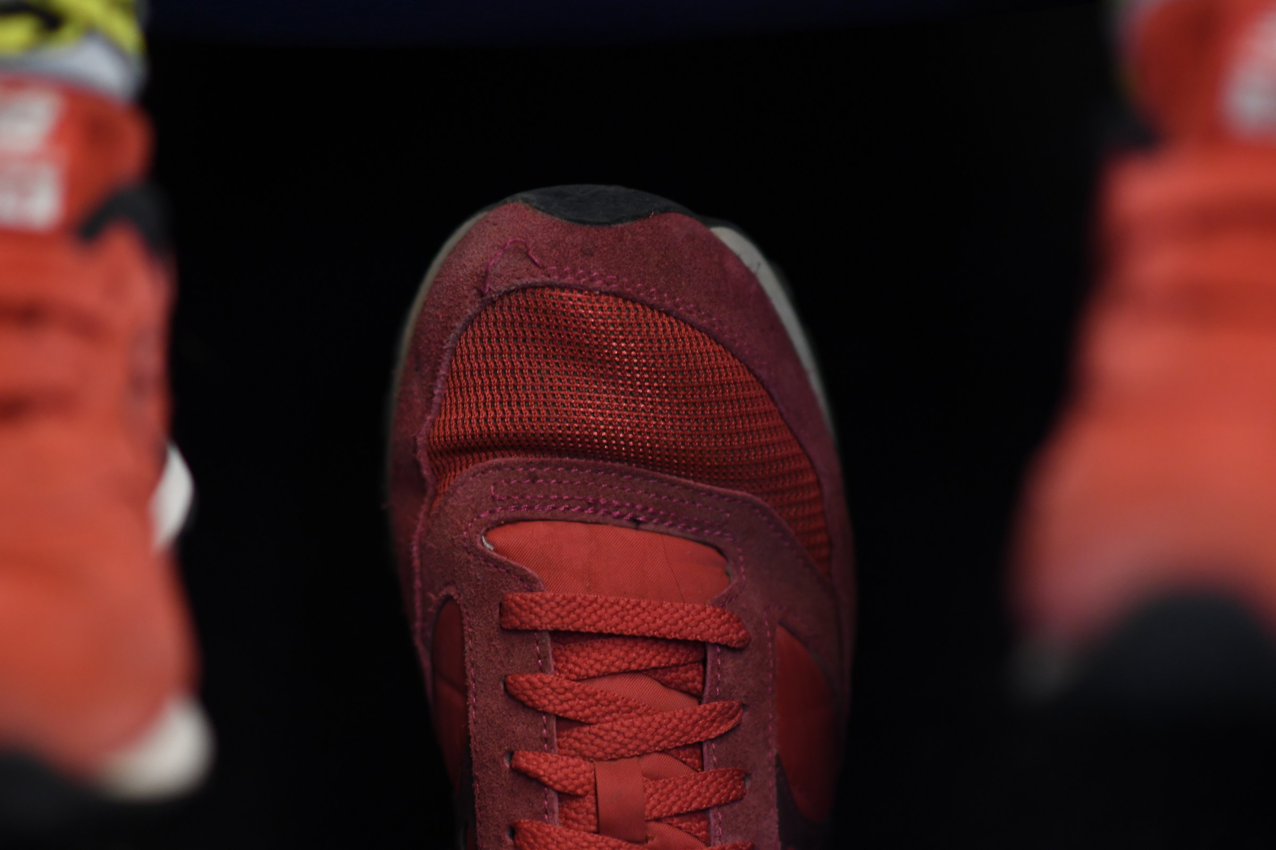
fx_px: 4519
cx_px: 638
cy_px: 425
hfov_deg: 16.1
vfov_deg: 10.8
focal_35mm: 128
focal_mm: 85
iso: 1000
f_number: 1.8
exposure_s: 1/100
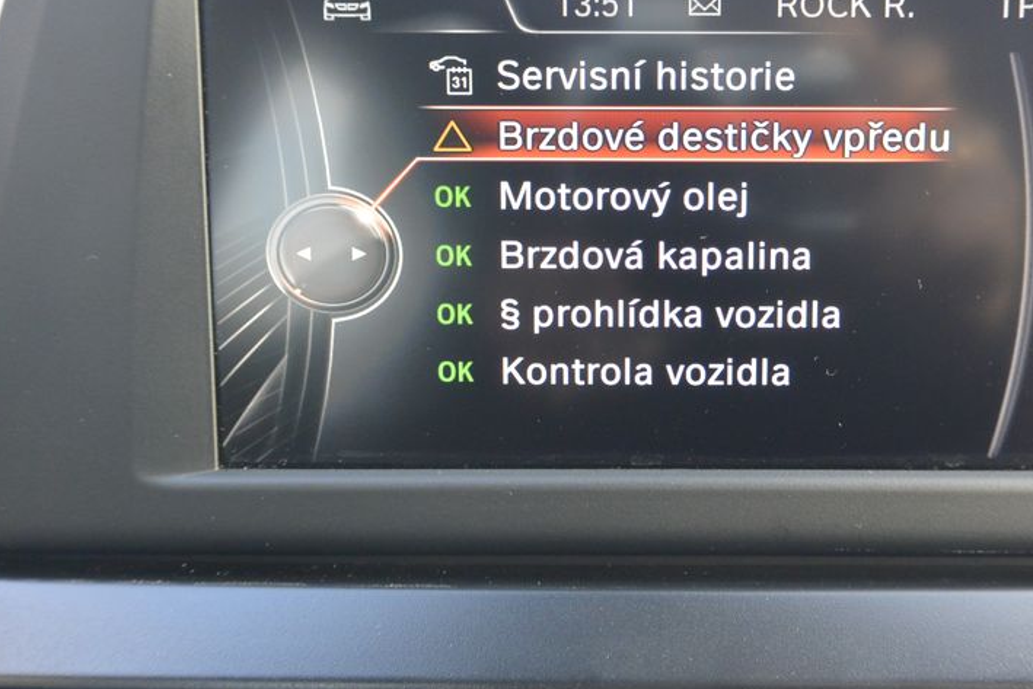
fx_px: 1119
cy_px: 294
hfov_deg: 49.0
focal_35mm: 39
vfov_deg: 34.2
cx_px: 660
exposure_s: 1/80
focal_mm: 10
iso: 400
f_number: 3.5
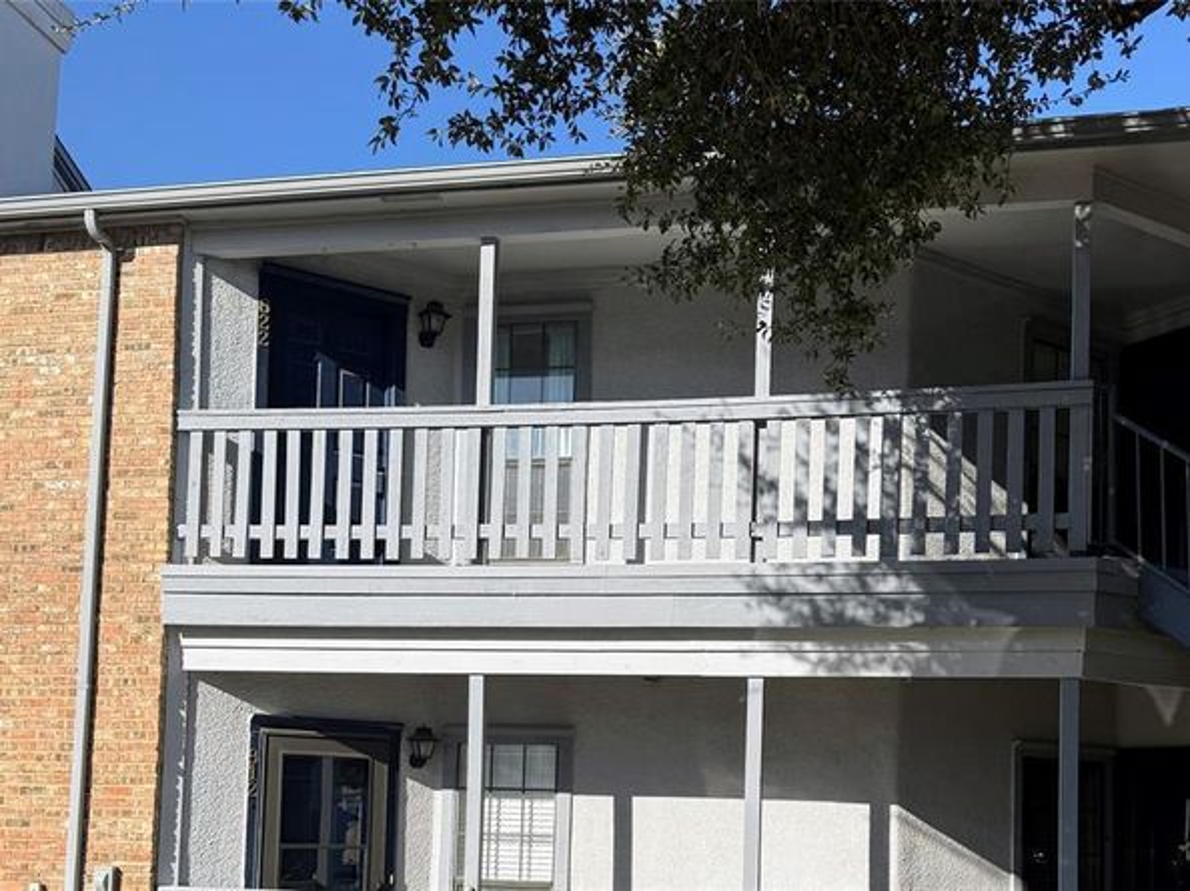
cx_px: 595
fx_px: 825
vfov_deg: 56.8
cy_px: 446
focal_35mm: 24
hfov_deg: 71.6
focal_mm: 6.76
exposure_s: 1/4405
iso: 80
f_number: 1.78
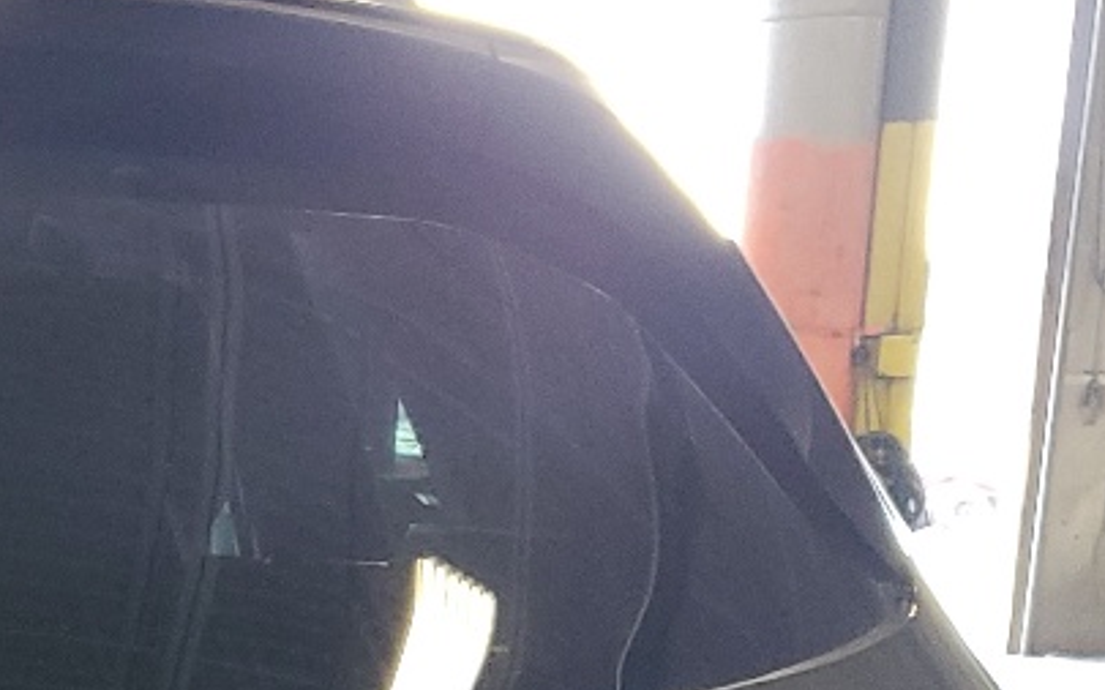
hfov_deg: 17.5
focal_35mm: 109
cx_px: -467
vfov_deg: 10.9
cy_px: 1388
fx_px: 3282
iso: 100
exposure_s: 1/60.2
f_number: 1.5
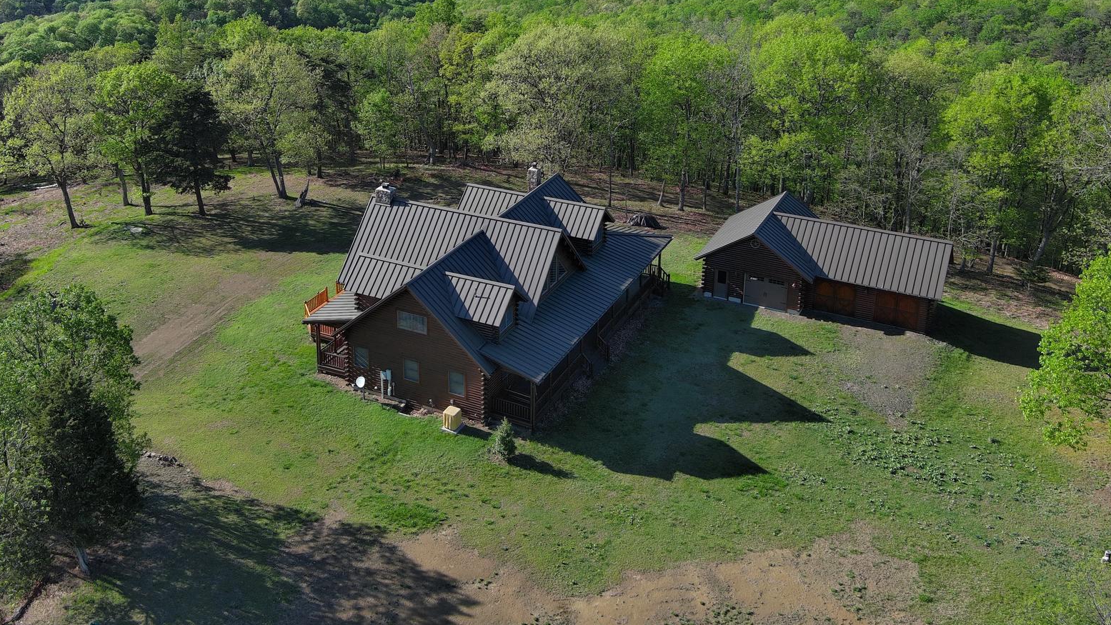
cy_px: 142
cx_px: 462
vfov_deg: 29.2
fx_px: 1178
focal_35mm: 40
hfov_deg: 50.2
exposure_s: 1/683
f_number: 2.8
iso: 100
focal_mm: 10.57
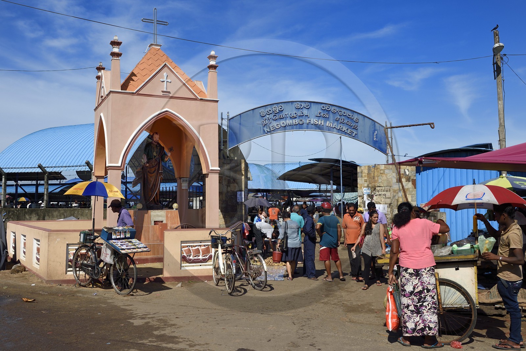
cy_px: 176
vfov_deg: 41.1
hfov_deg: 58.7
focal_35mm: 32
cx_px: 263
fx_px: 467
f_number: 10
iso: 200
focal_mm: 32
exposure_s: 1/500
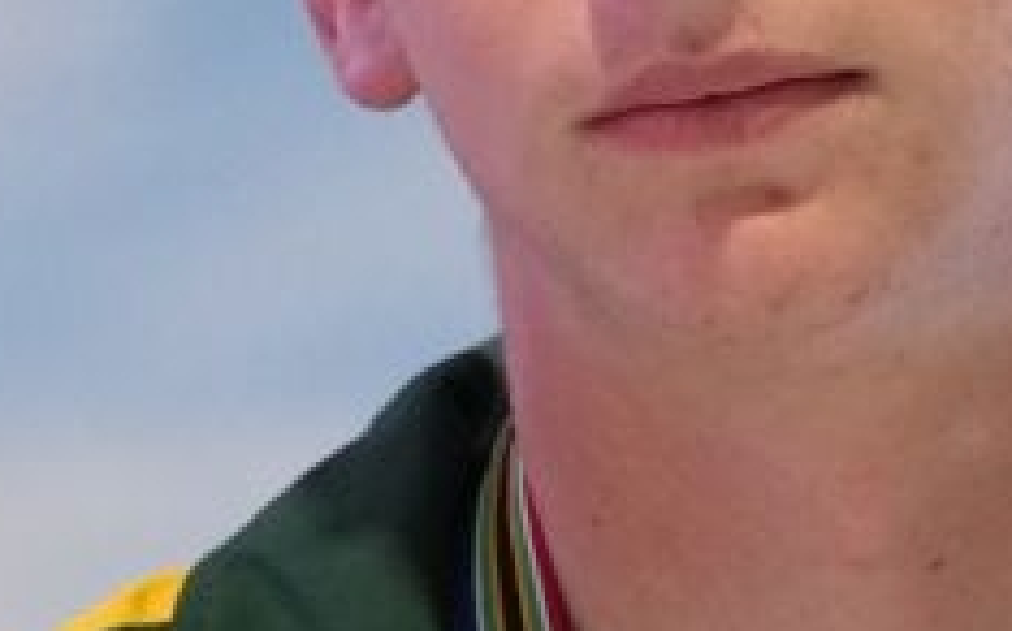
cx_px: 696
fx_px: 43280
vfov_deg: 0.8
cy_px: 635
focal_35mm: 1570
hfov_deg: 1.3
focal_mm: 200
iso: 3200
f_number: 2.8
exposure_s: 1/250
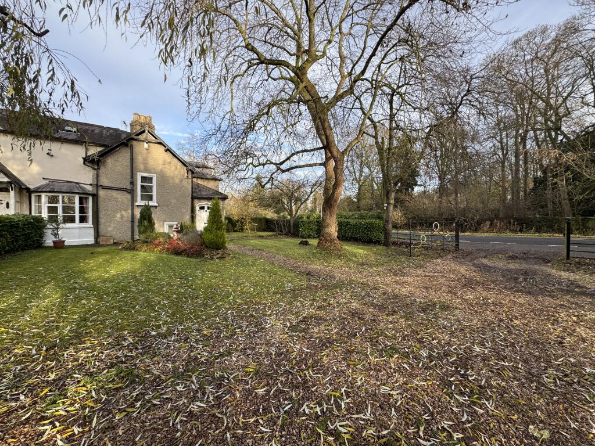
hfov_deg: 102.1
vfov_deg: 85.7
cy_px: 223
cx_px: 298
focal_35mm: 14
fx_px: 241
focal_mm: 2.22
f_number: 2.2
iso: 40
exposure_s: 1/304
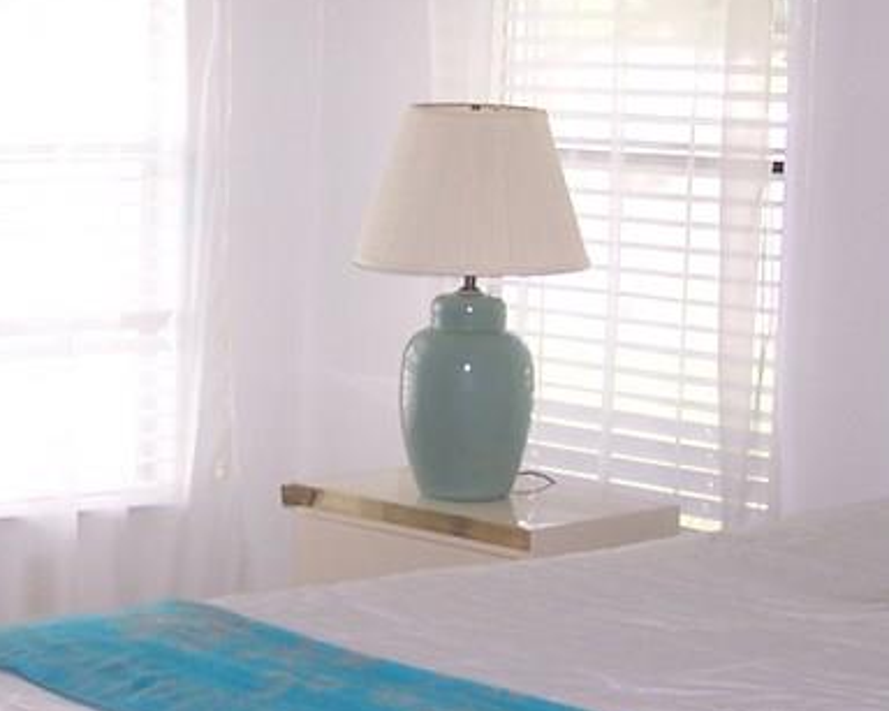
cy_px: 354
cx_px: 139
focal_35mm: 99
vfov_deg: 15.5
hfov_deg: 19.1
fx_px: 2604
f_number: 2.8
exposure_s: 1/60
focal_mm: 6.3
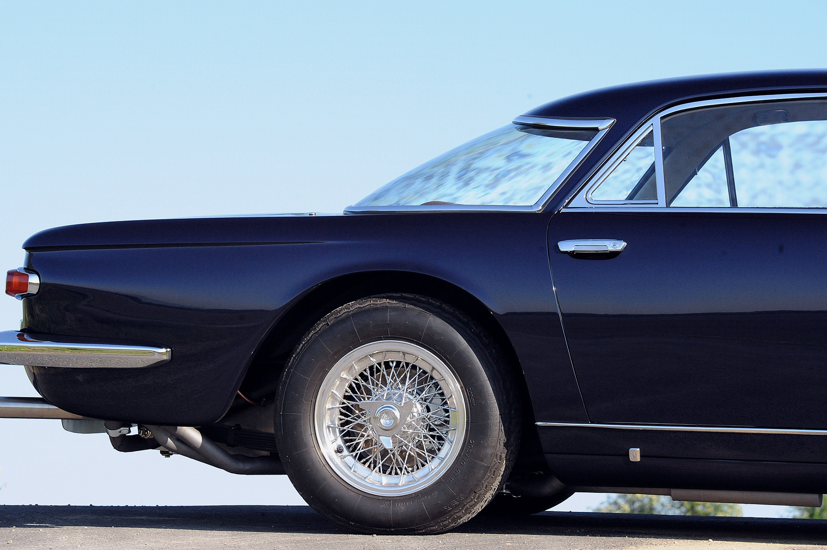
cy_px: 272
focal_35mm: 181
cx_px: 377
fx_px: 4154
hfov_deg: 11.4
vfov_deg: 7.6
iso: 2500
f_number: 13
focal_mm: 165
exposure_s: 1/400
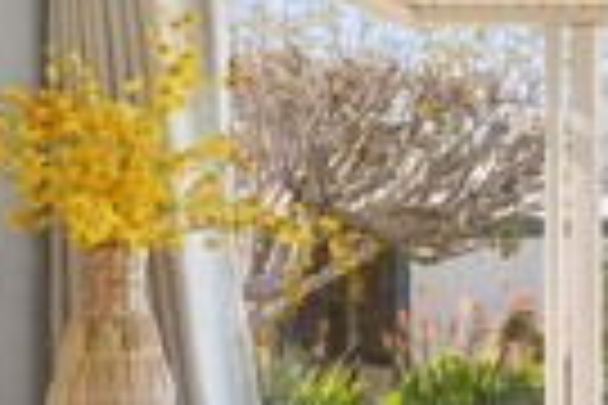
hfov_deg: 20.3
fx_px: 1283
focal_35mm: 76
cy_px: 227
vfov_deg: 17.9
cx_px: 1049
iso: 320
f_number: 4
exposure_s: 1/25
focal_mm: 16
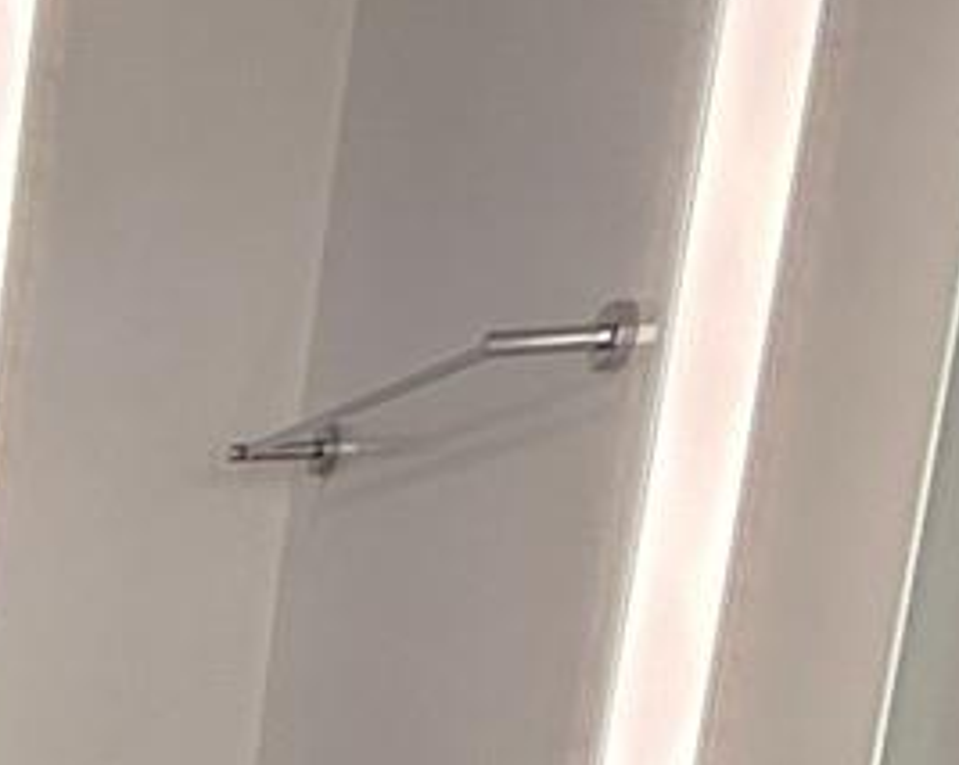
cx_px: -1717
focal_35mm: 82
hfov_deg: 12.6
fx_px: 2325
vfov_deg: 16.9
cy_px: 1149
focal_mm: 2.22
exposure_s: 1/129
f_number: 2.2
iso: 64
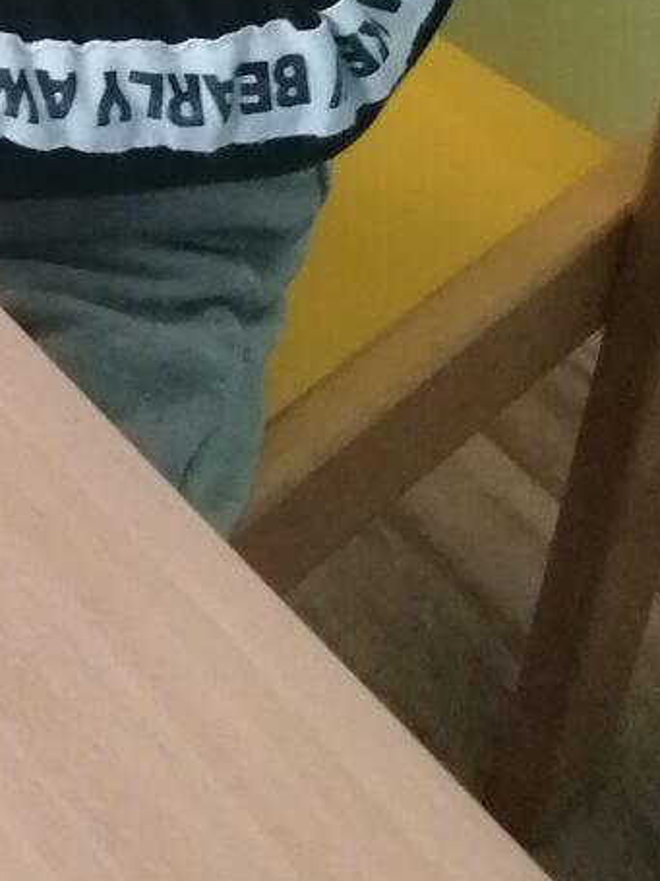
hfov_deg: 14.0
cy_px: -616
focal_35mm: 95
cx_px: -495
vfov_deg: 17.5
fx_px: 2416
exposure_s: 1/16.7
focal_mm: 4.75
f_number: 1.8
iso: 800
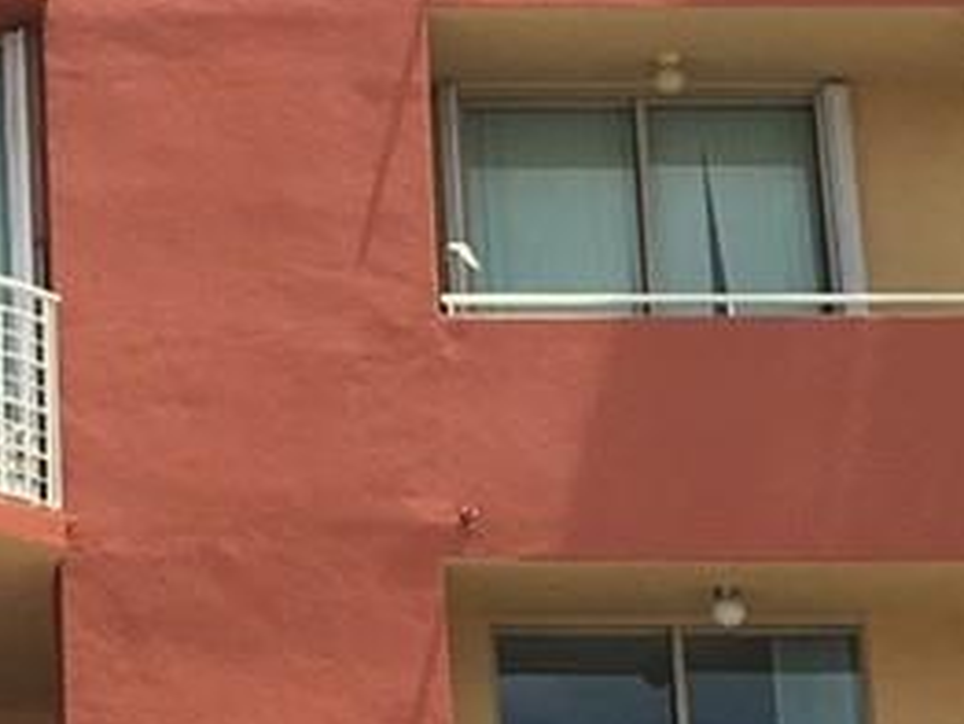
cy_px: 184
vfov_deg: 8.4
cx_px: -541
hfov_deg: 10.7
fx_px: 4934
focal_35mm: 177
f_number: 2.2
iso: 25
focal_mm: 4.15
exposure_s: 1/905
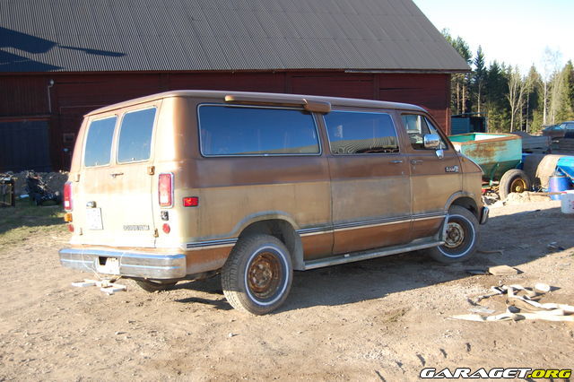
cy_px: 191
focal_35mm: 42
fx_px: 669
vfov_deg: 31.9
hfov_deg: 46.4
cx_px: 287
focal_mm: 28
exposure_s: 1/500
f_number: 5
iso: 400
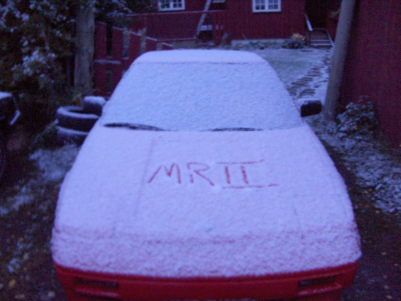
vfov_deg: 40.7
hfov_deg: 52.6
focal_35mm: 35
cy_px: 150
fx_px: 405
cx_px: 200
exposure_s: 1/3.08
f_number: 2.6
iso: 100
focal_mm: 5.8
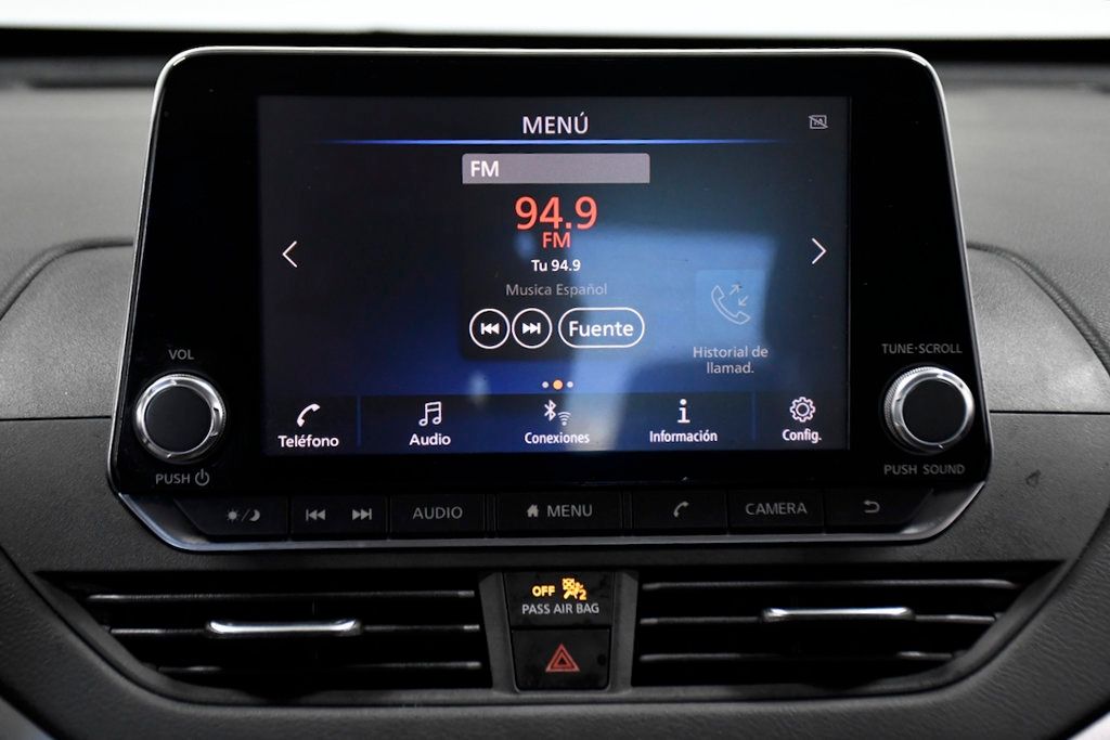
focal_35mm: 63
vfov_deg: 21.6
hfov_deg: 31.9
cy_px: 370
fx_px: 1943
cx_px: 555
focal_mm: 42
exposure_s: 1/200
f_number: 4.5
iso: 2500
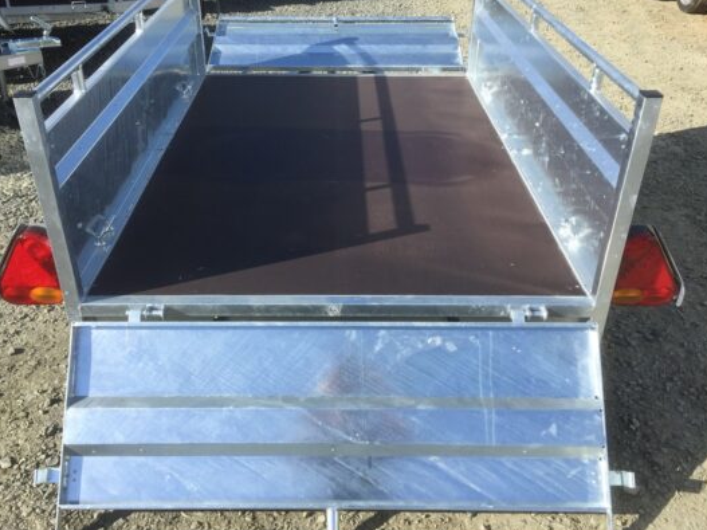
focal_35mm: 33
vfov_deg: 42.9
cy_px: 248
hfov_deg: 55.3
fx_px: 674
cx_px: 334
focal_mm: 4.15
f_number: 2.2
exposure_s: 1/1163
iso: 32
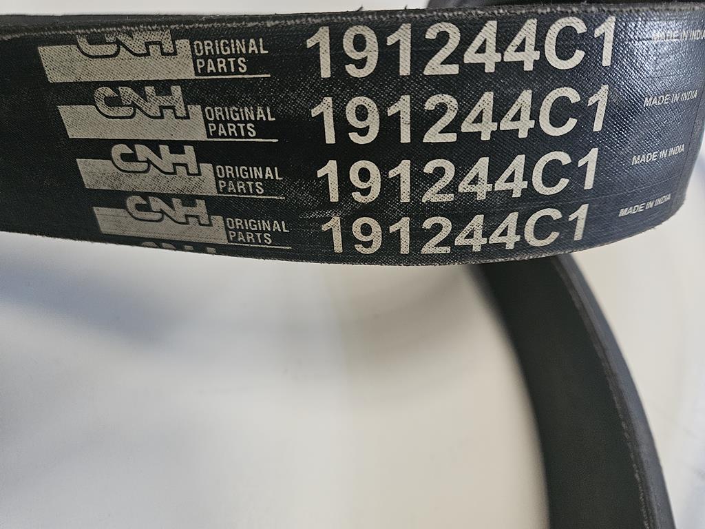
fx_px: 468
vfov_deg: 58.9
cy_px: 264
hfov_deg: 73.9
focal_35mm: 23
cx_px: 352
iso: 800
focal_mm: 5.4
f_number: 1.8
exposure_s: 1/50
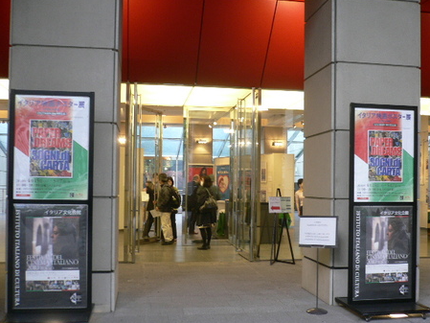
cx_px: 230
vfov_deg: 36.8
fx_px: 485
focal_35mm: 39
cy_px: 168
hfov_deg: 47.8
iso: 100
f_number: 2.8
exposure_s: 1/8
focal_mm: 5.8
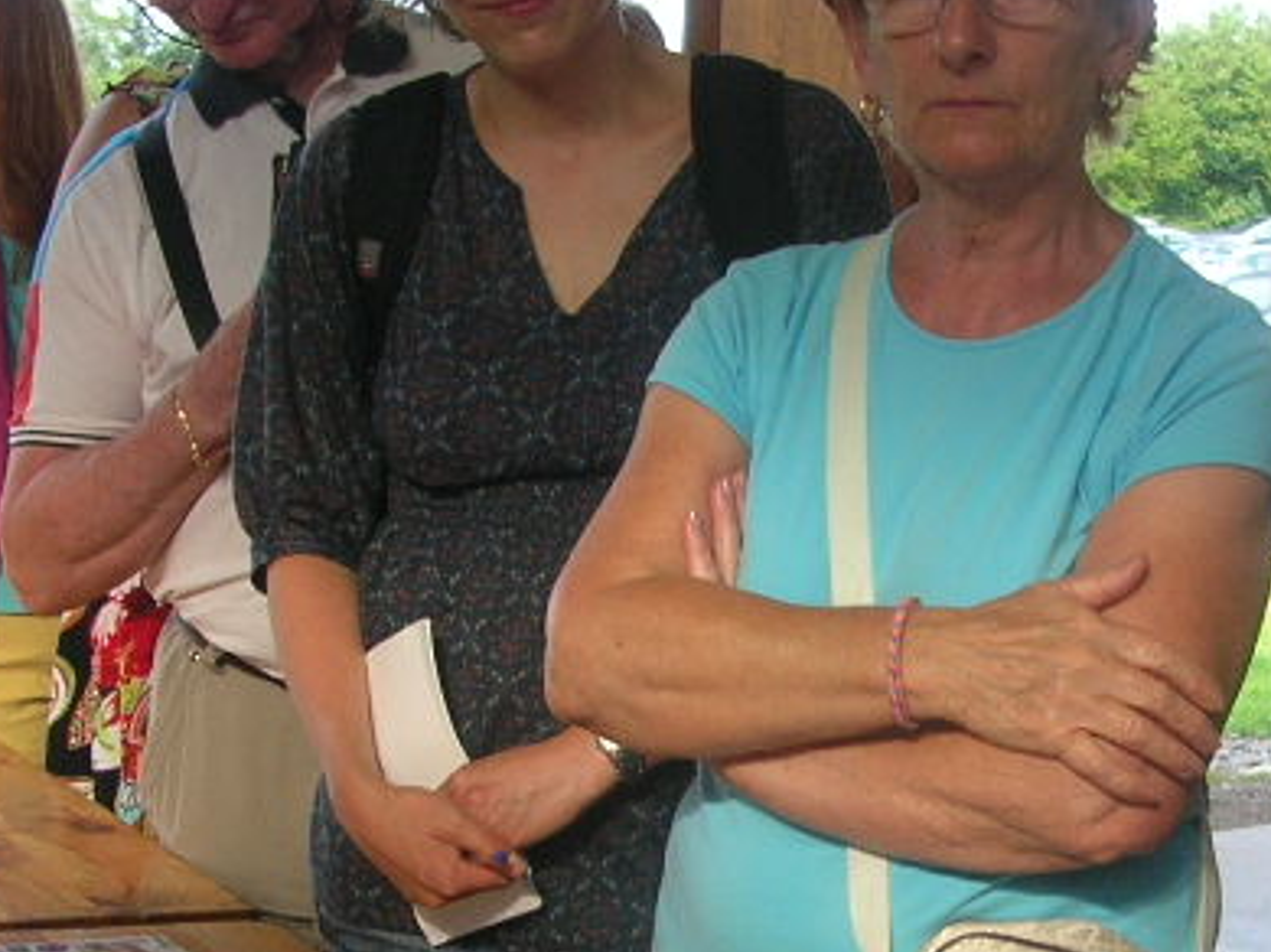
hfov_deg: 21.2
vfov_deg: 15.9
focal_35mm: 92
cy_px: 773
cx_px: 945
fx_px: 3376
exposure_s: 1/89.8
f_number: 2.8
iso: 50
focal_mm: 5.8
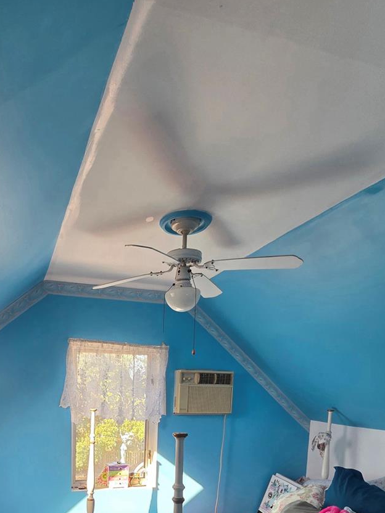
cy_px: 437
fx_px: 356
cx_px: 102
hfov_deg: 54.5
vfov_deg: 62.9
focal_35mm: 24
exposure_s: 1/120
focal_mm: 2.2
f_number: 1.9
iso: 100
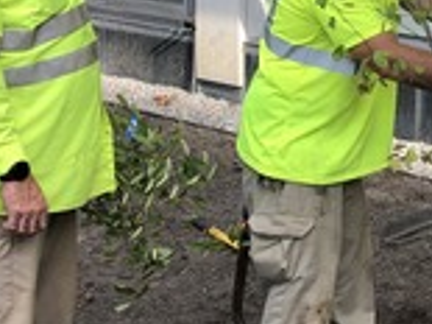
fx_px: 1284
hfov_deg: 18.1
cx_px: 518
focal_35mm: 103
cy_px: 94
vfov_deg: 14.3
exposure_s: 1/521
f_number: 1.8
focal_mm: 3.99
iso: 20
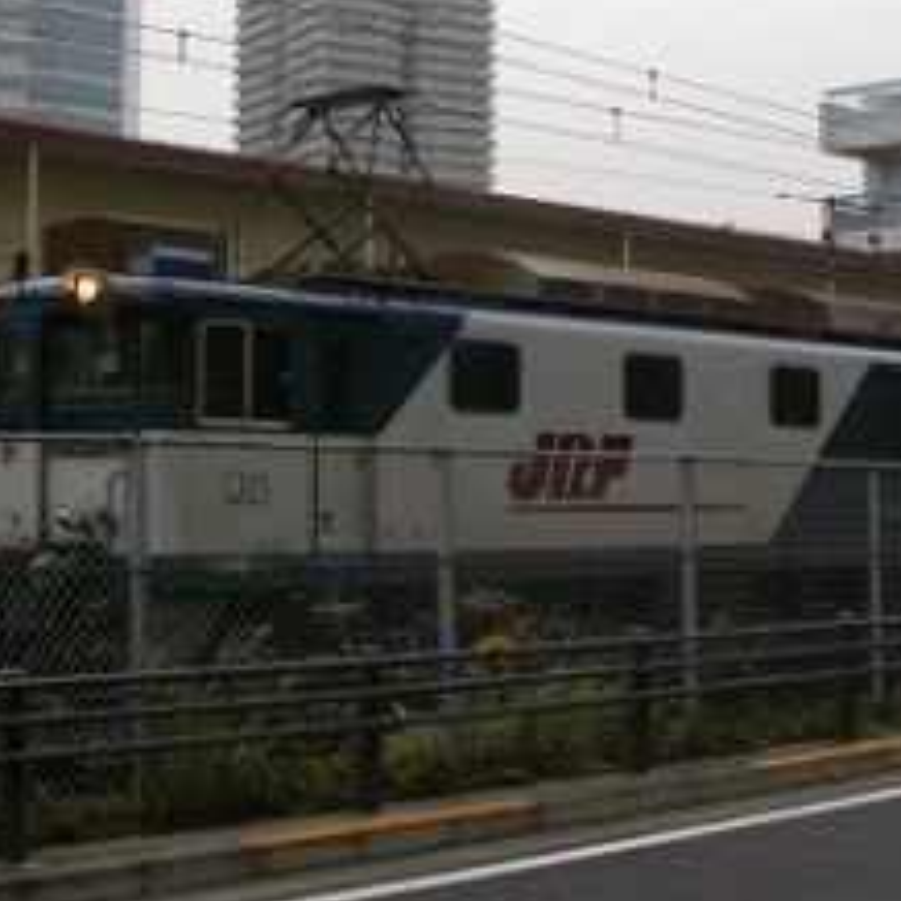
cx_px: 612
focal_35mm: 71
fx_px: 2091
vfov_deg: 24.2
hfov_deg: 24.2
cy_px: 318
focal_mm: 5.8
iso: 136
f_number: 2.8
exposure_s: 1/211
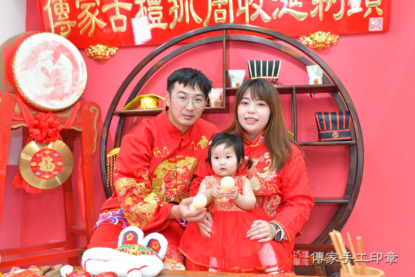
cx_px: 205
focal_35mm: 36
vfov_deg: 36.9
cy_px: 139
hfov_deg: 53.1
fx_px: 415
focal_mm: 35
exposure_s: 1/200
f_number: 4.5
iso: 800
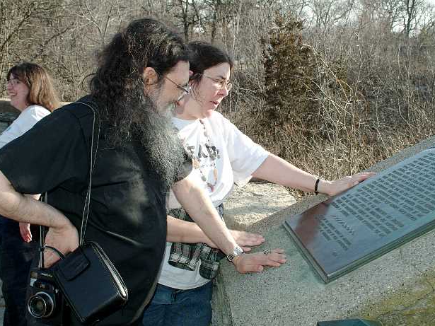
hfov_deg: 41.2
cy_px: 164
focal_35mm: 46
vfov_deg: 31.5
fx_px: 578
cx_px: 210
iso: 200
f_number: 9.5
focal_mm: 28
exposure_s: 1/125
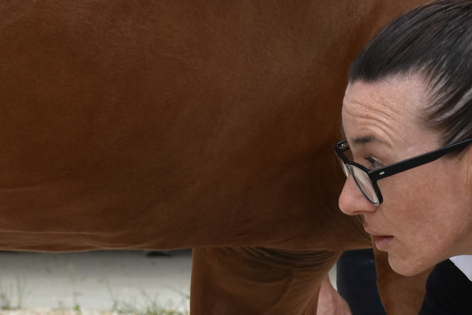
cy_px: 454
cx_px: 454
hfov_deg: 6.8
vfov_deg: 4.5
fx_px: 3947
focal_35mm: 301
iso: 200
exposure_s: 1/320
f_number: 9
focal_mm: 52
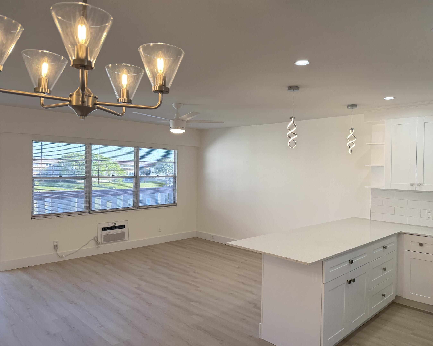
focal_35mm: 26
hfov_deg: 65.9
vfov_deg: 54.9
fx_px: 333
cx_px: 235
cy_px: 170
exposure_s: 1/254
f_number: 1.78
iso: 80
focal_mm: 6.76
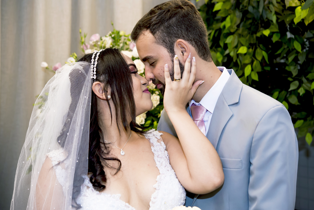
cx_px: 157
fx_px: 523
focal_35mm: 60
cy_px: 105
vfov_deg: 22.6
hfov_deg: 33.4
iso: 3200
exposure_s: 1/160
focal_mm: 60
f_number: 5
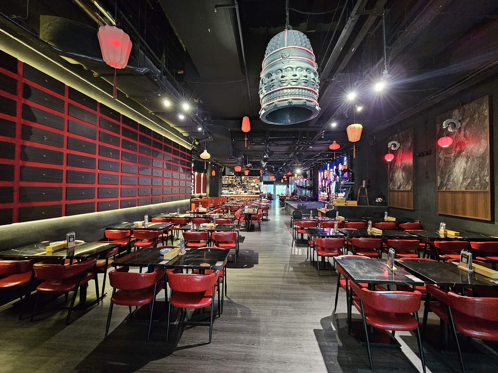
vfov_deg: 89.9
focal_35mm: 13
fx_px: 187
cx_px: 249
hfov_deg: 106.2
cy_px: 186
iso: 800
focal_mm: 2.2
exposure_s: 1/25
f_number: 2.2
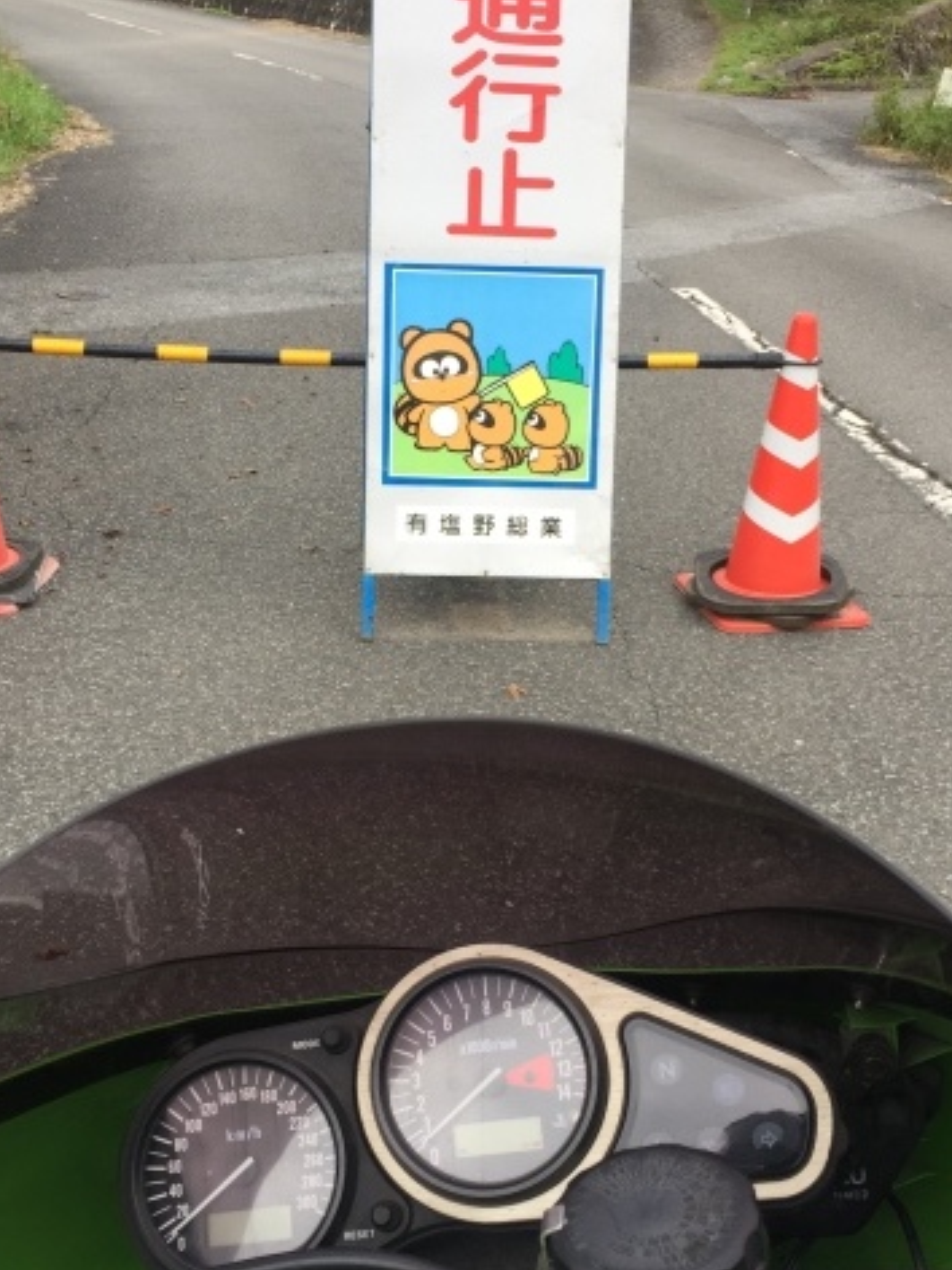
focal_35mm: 43
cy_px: 713
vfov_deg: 43.8
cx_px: 459
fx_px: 1577
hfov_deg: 33.6
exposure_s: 1/122
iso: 32
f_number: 2.2
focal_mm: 4.15
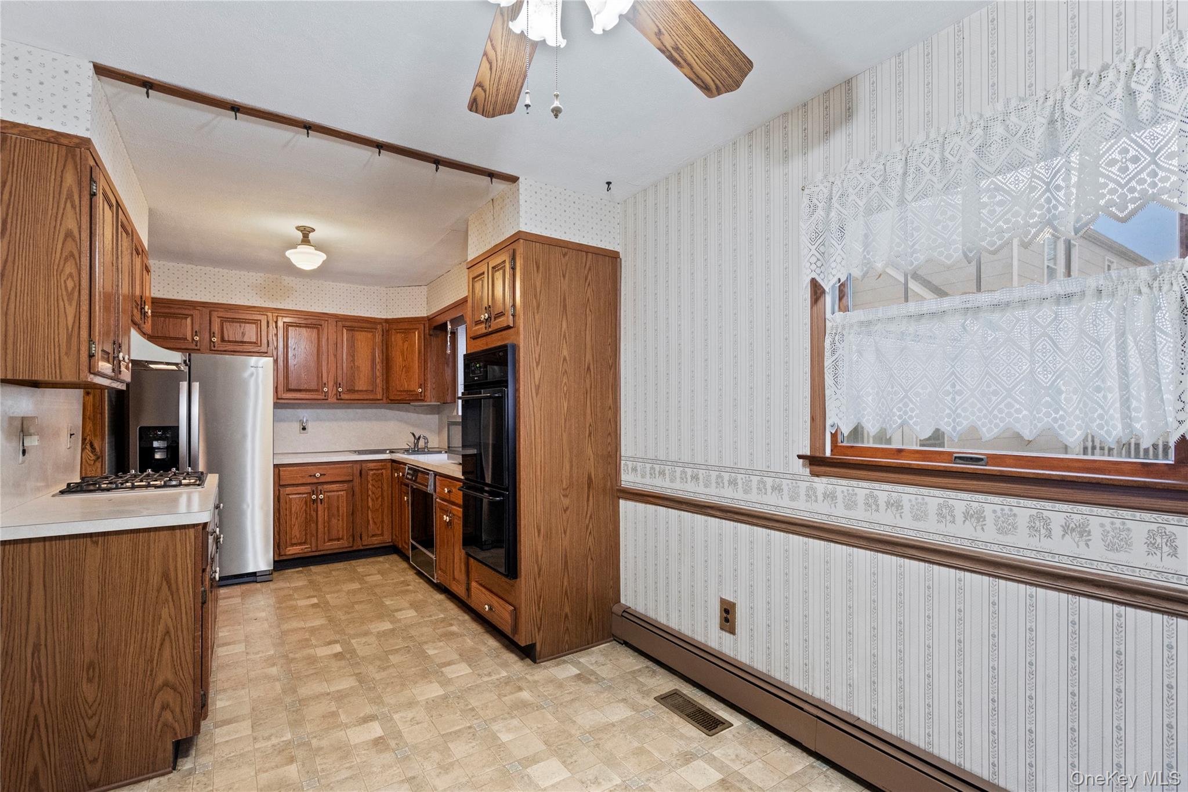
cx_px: 594
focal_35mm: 16
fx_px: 528
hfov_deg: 96.7
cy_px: 396
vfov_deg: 73.7
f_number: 5.6
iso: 1600
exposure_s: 1/10
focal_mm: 16
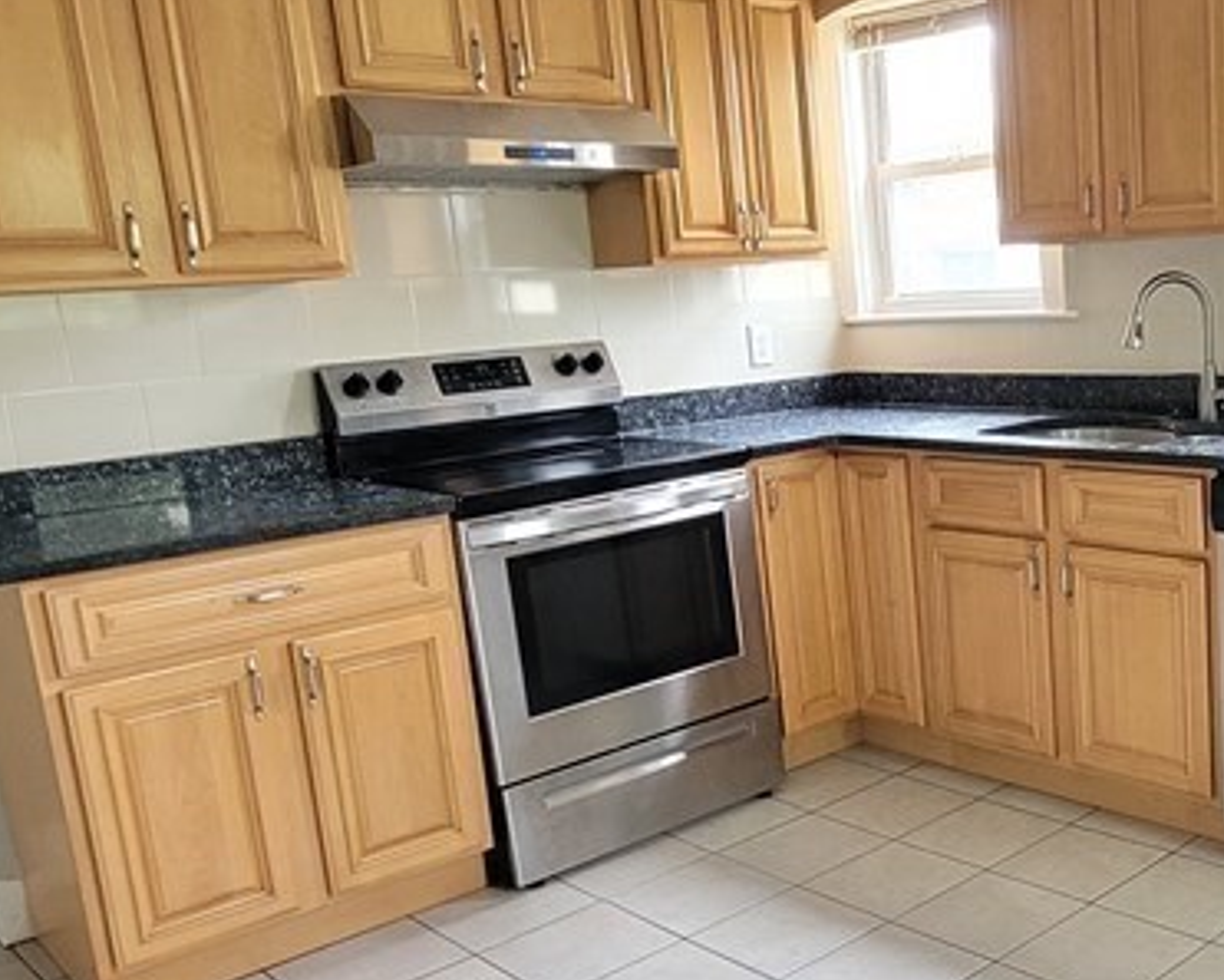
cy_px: 541
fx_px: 1268
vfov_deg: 42.2
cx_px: 1026
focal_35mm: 35
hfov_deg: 47.8
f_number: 2.2
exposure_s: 1/39
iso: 400
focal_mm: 2.2
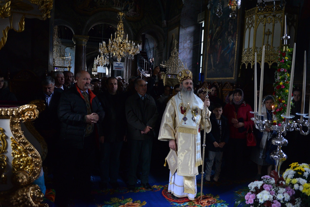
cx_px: 155
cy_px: 104
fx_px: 250
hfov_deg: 63.6
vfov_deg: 45.0
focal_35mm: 29
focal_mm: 29
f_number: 2.8
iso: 3200
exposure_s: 1/100
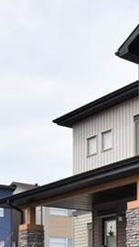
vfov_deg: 25.2
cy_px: 263
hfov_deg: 14.1
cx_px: 222
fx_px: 518
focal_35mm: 79
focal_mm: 13
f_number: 11
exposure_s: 1/200
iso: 100
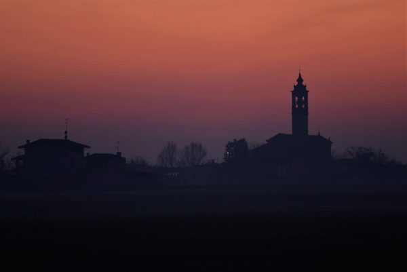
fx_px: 3394
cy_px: 136
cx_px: 204
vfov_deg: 4.6
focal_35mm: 300
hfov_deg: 6.9
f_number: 5.6
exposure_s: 1/15
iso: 800
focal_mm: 300
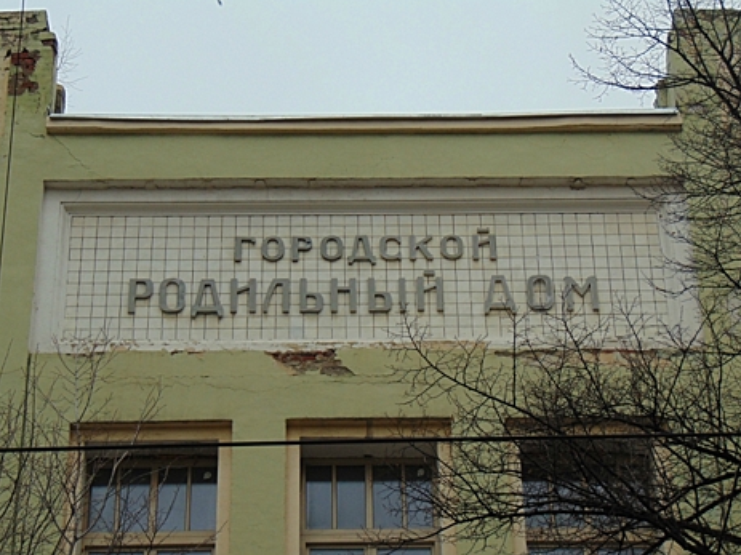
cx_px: 369
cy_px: 278
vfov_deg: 13.6
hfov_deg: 18.0
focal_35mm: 109
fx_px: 2333
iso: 80
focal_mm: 19.4
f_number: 3.9
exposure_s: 1/320
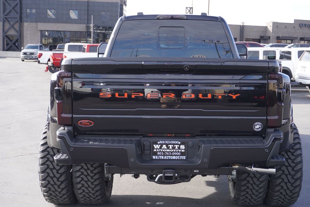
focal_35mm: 56
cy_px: 110
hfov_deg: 35.6
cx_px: 167
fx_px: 482
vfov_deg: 24.2
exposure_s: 1/80
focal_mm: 34
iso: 100
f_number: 5.6
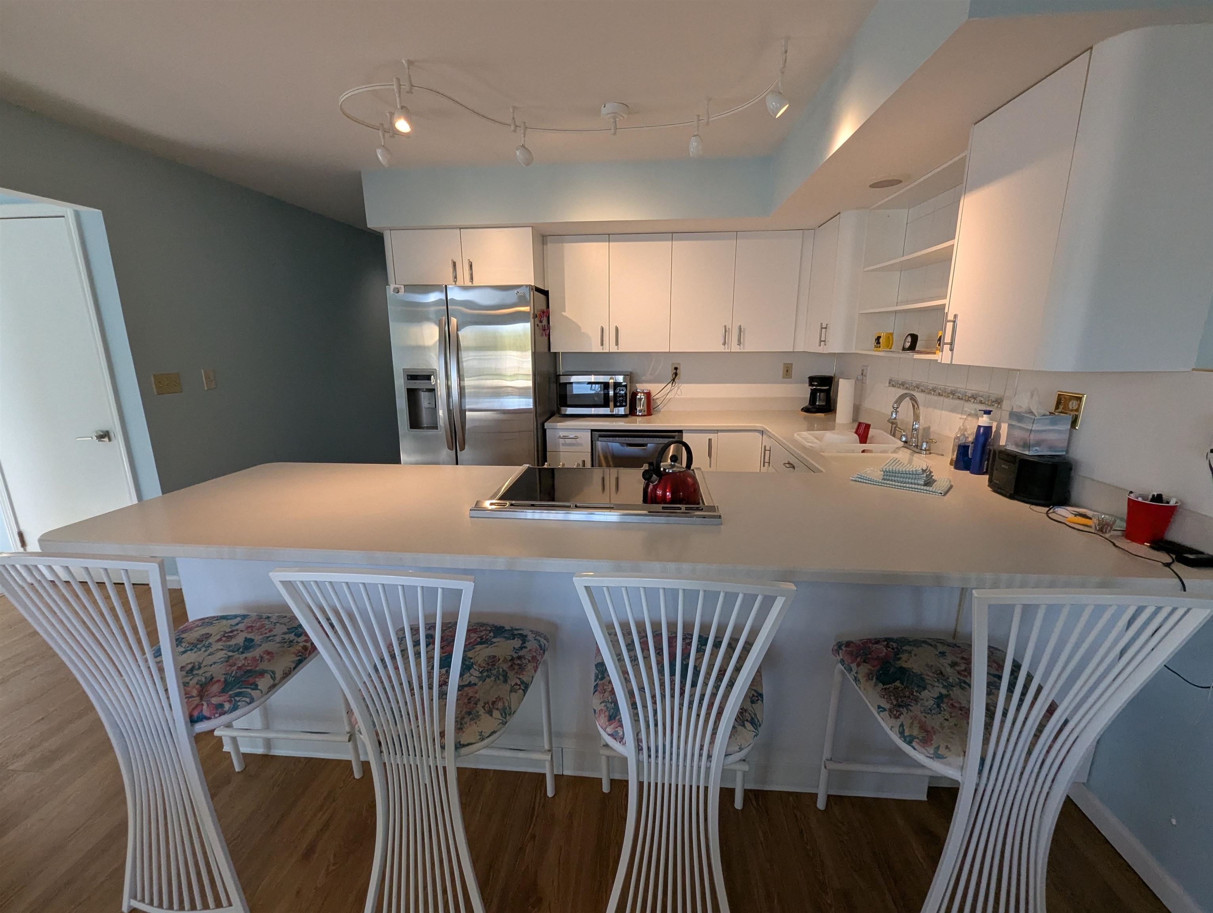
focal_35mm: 13
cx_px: 606
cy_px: 456
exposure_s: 1/168
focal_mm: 1.95
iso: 158
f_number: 2.2
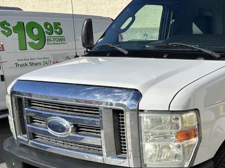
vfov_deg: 26.2
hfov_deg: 31.9
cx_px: 232
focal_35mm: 55
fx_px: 357
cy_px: 129
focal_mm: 6.86
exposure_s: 1/5525
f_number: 1.78
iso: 80
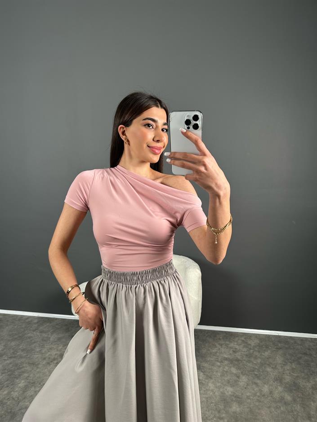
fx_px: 293
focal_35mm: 24
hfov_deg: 56.8
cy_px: 211
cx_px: 158
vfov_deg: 71.6
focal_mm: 6.86
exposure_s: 1/121
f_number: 1.78
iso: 80
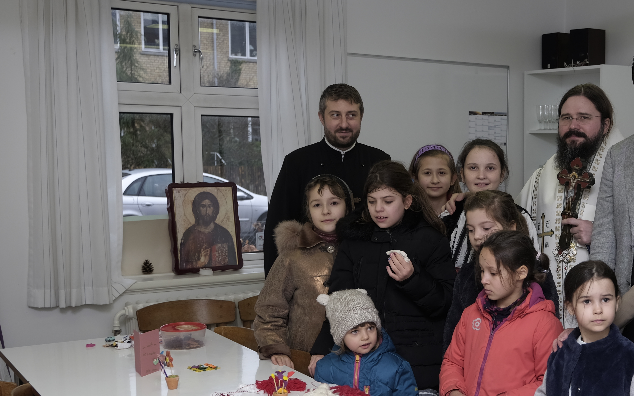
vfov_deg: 25.2
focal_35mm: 51
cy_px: 270
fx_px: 881
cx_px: 481
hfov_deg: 38.5
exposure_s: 1/160
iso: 200
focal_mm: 21.3
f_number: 3.2
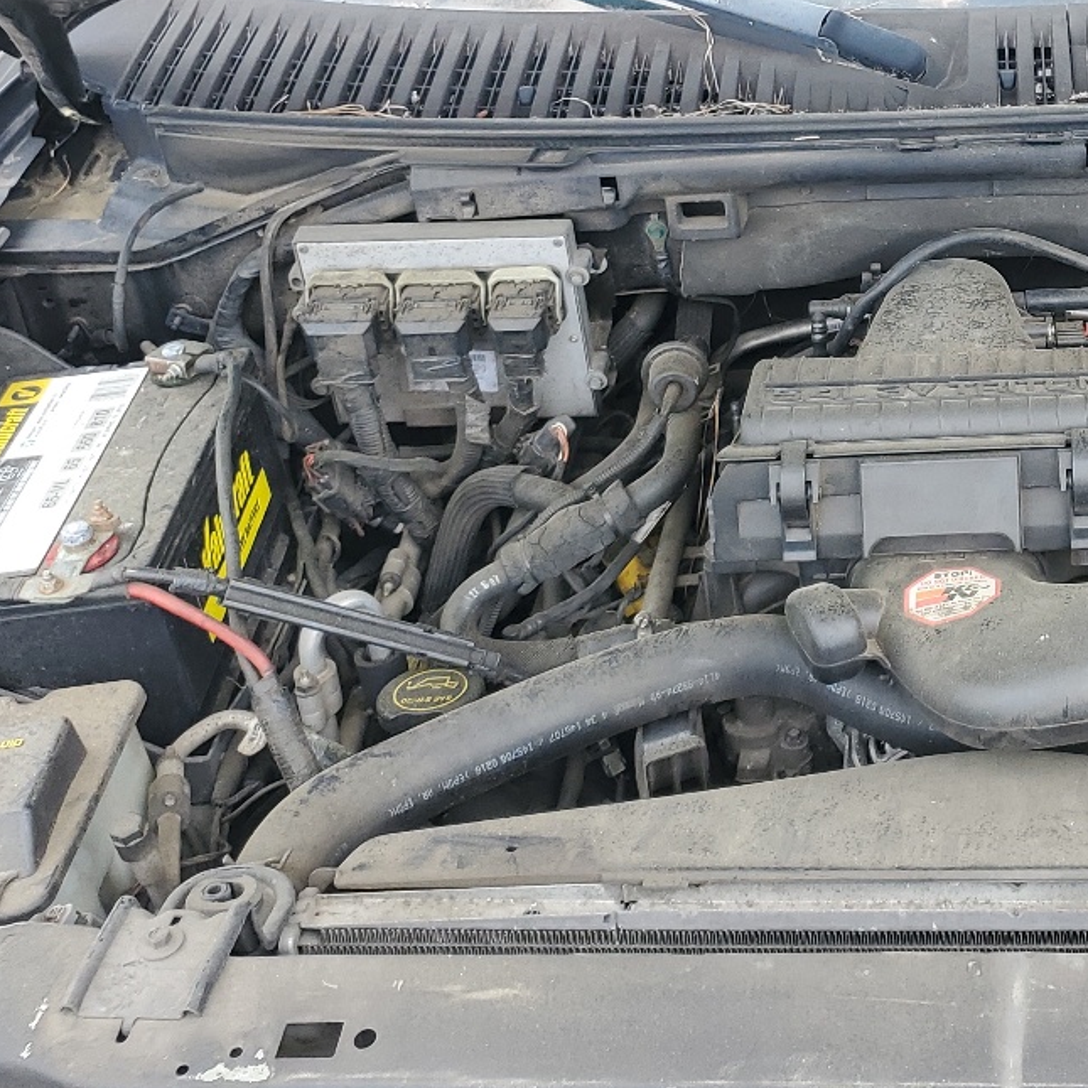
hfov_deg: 28.5
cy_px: 202
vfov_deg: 29.3
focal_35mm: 57
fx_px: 2027
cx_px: 1042
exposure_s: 1/256
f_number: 1.5
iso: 50
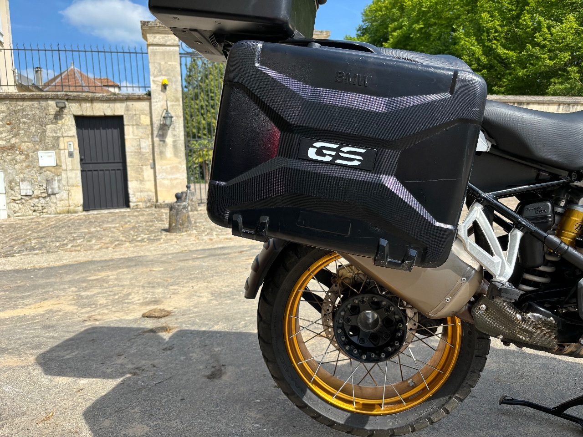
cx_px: 292
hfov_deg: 67.3
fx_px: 438
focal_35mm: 26
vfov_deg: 53.1
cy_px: 218
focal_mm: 5.96
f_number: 1.6
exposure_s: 1/2062
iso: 50
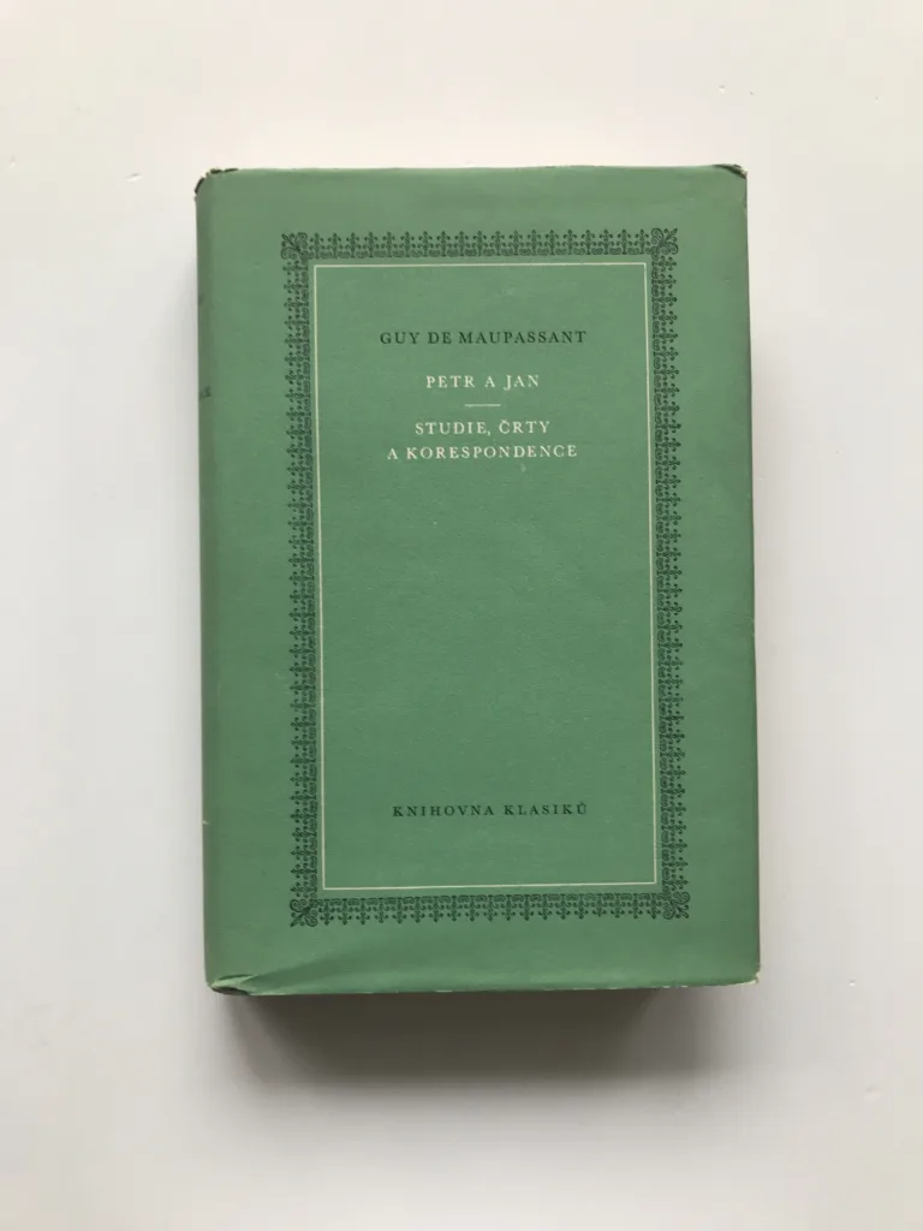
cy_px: 616
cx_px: 462
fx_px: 995
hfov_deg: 49.7
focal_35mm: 28
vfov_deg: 63.4
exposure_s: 1/50
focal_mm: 3.99
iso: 32
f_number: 1.8
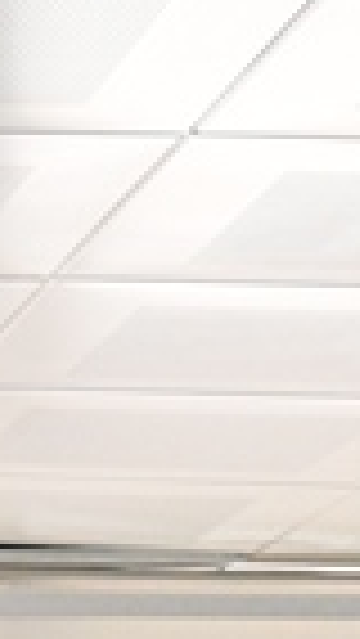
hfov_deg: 4.6
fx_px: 4509
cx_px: -122
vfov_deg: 7.7
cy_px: 1408
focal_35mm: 266
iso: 2500
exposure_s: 1/160
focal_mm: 24
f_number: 7.1
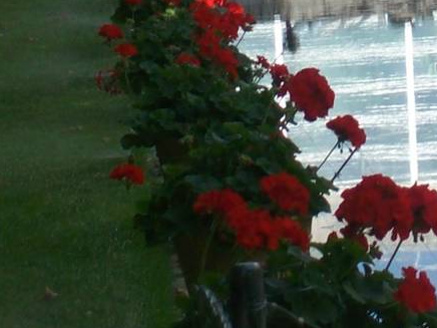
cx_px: 478
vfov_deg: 3.7
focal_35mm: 396
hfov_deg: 5.0
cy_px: -189
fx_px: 4999
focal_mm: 18
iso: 80
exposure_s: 1/232
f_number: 4.8
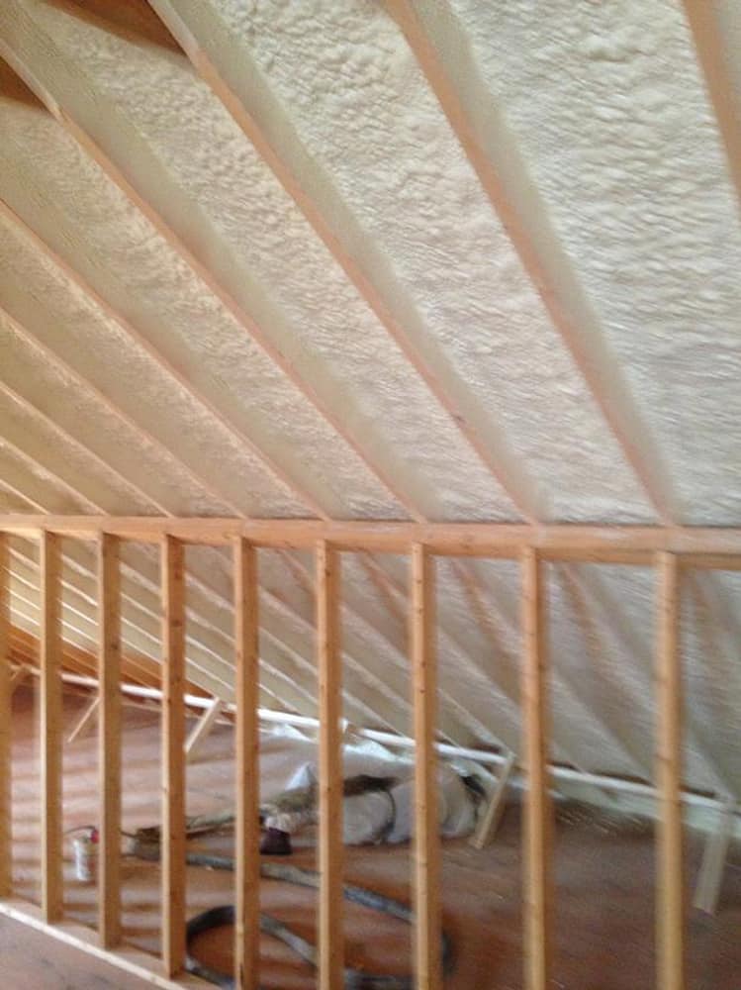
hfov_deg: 42.9
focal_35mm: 33
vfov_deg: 55.4
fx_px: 943
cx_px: 370
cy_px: 495
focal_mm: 4.12
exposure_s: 1/20
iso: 250
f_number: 2.4
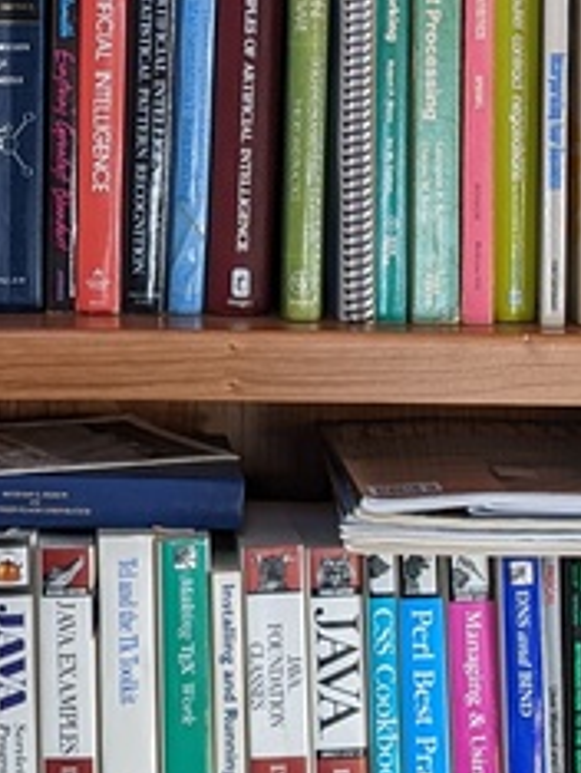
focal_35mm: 118
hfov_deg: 12.6
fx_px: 2636
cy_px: -23
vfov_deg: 16.3
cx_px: 191
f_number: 1.8
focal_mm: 4.44
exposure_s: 1/40
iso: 47
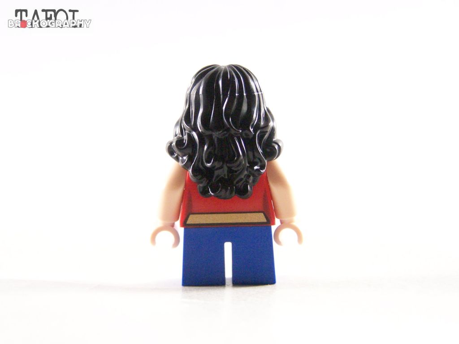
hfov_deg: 20.9
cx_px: 230
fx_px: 1246
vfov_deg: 15.7
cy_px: 172
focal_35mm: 94
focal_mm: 15.6
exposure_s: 1/45
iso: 400
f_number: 3.2
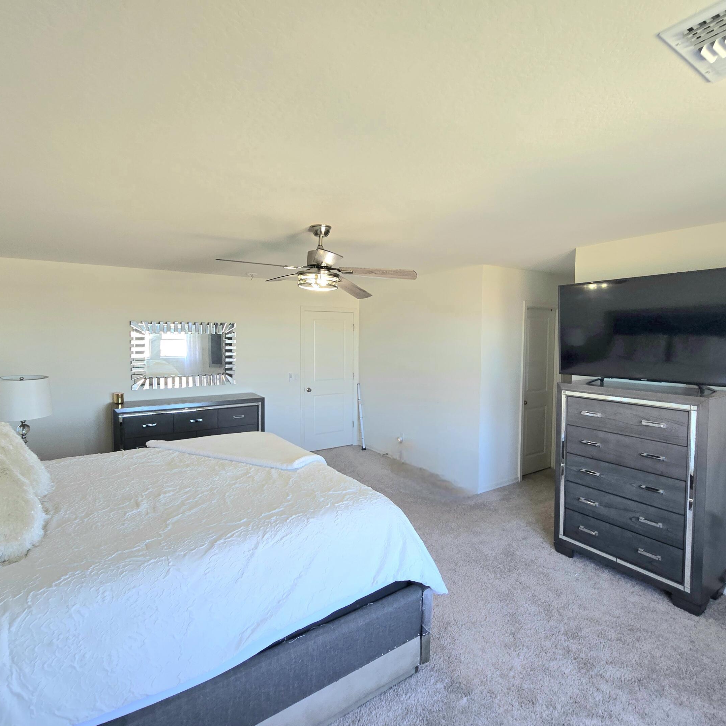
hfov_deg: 87.4
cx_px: 358
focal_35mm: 16
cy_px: 353
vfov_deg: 87.4
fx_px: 380
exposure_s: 1/60.2
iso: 80
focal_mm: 2.2
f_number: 2.2
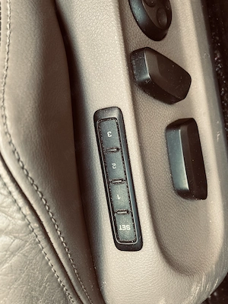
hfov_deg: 53.1
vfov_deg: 67.3
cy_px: 152
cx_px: 114
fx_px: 228
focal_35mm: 26
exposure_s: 1/70
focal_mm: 4.2
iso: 125
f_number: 1.6
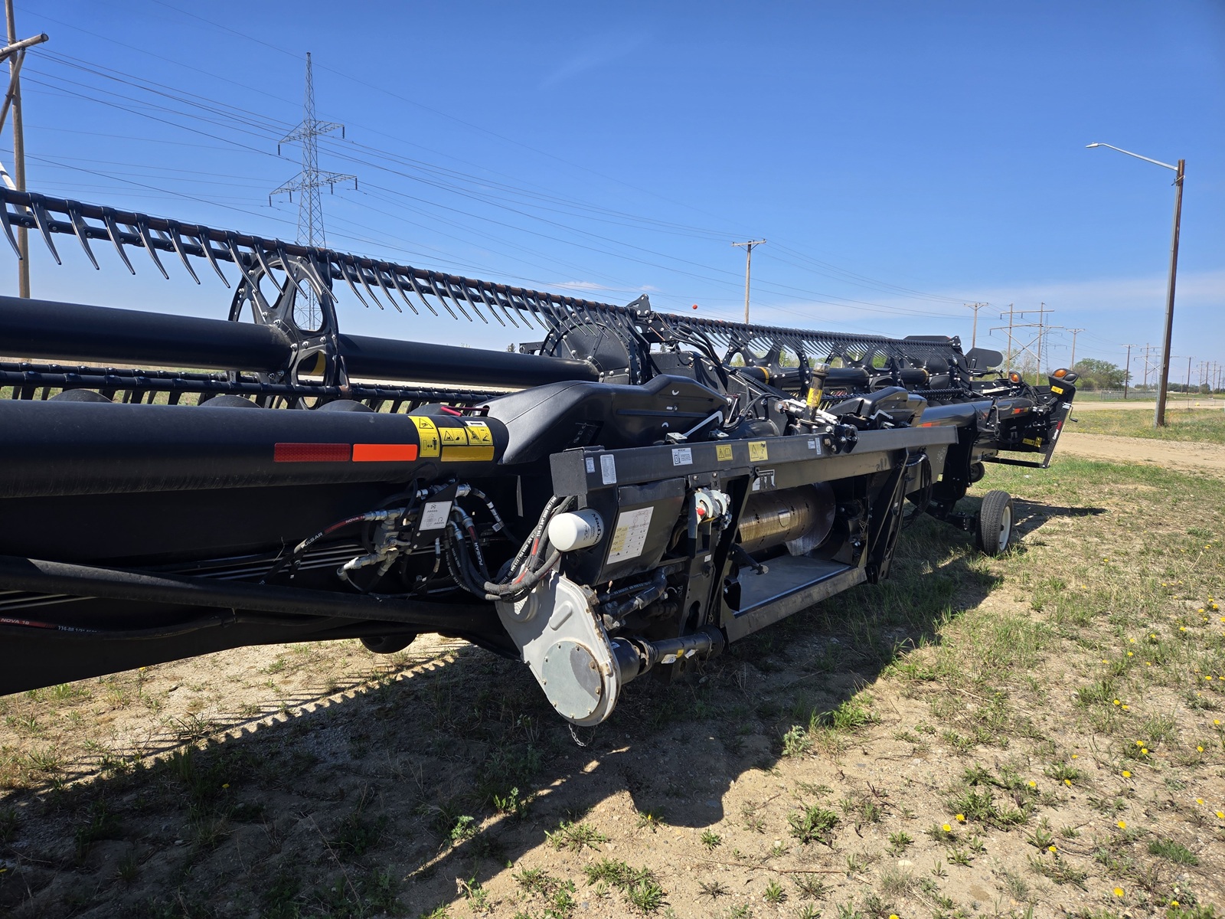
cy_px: 460
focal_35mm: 23
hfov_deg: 73.9
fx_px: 814
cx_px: 612
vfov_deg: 58.9
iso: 25
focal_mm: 5.4
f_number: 1.8
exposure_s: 1/1372
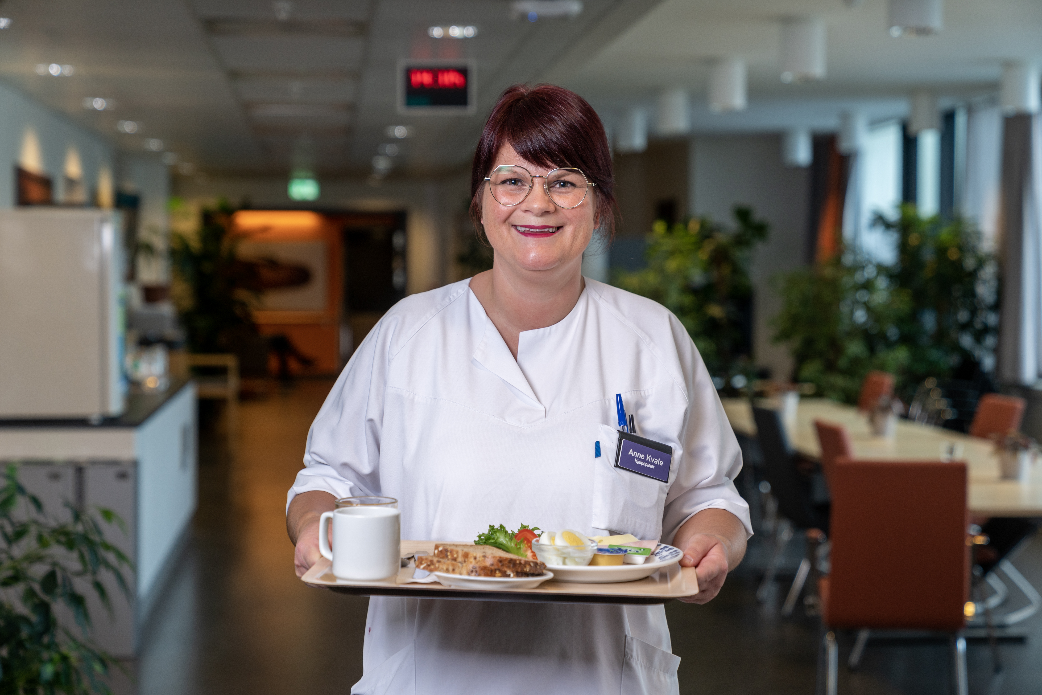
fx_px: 2026
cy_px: 348
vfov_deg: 19.5
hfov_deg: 28.8
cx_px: 521
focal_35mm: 70
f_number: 3.5
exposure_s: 1/160
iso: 250
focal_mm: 70
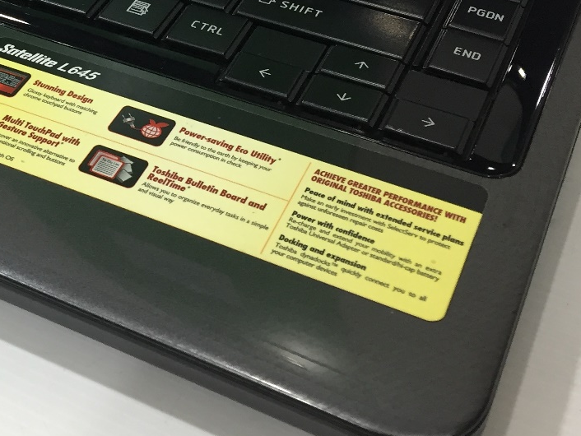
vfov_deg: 21.4
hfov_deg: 27.7
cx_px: 43
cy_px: 42
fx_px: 1125
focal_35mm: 67
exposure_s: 1/33
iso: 80
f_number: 2.2
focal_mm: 4.15
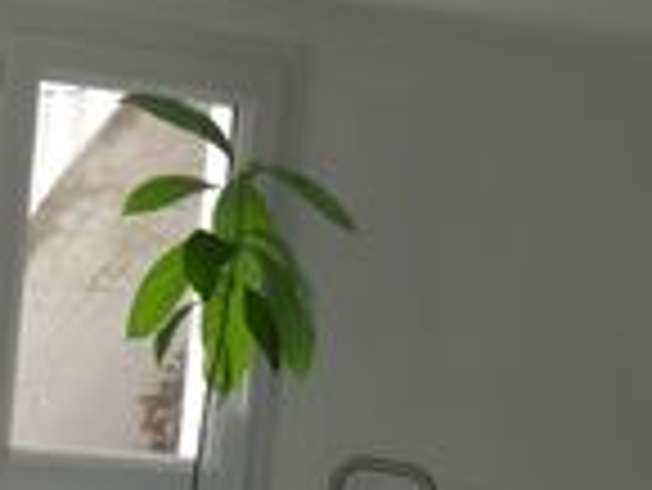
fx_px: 2187
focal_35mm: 116
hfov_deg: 16.9
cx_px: 463
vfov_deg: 12.5
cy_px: 591
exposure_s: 1/125
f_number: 3.5
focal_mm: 14
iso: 200
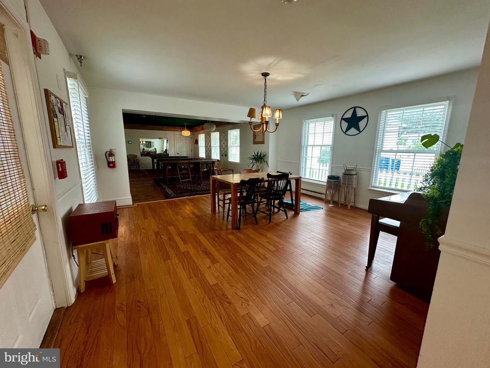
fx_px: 198
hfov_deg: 102.1
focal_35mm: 14
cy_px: 184
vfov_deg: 85.7
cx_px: 245
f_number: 2.2
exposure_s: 1/60
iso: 160
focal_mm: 2.22
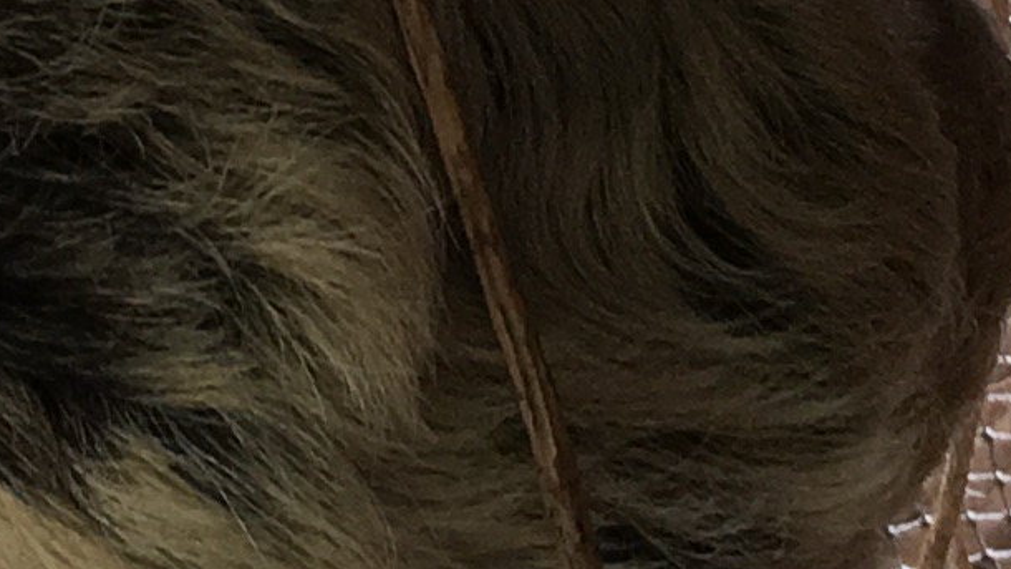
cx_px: -317
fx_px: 5602
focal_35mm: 209
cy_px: -743
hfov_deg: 10.1
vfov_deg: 5.6
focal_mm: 4.15
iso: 40
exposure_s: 1/100
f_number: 2.2
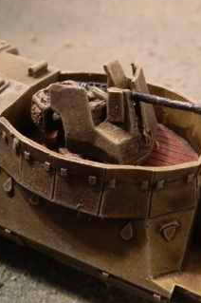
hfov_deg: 27.5
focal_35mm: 49
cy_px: 116
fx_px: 411
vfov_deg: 40.1
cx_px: 103
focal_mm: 5
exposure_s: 1/80
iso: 400
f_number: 3.1
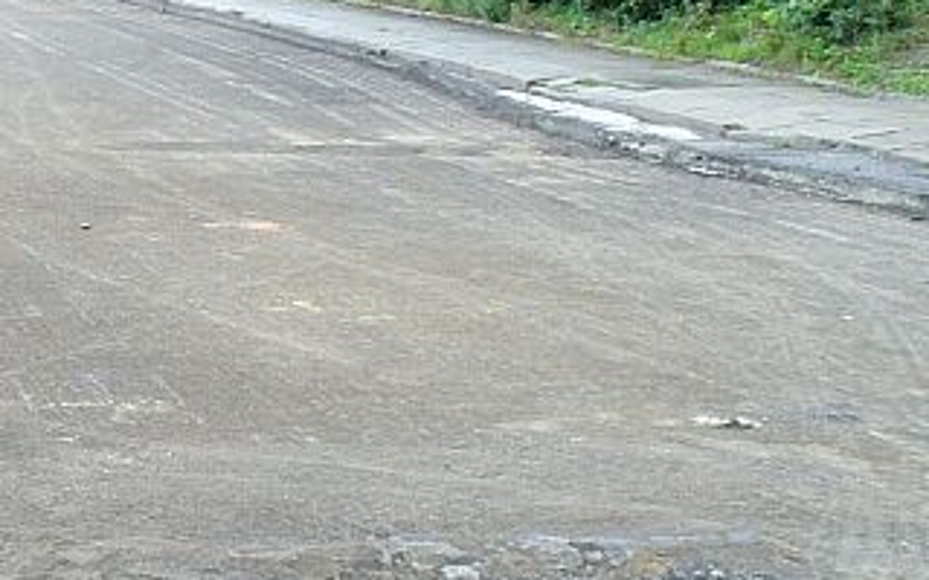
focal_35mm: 98
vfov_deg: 13.3
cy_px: 255
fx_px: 2481
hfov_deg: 20.5
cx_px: -23
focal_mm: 6.1
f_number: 2.8
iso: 100
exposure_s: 1/30
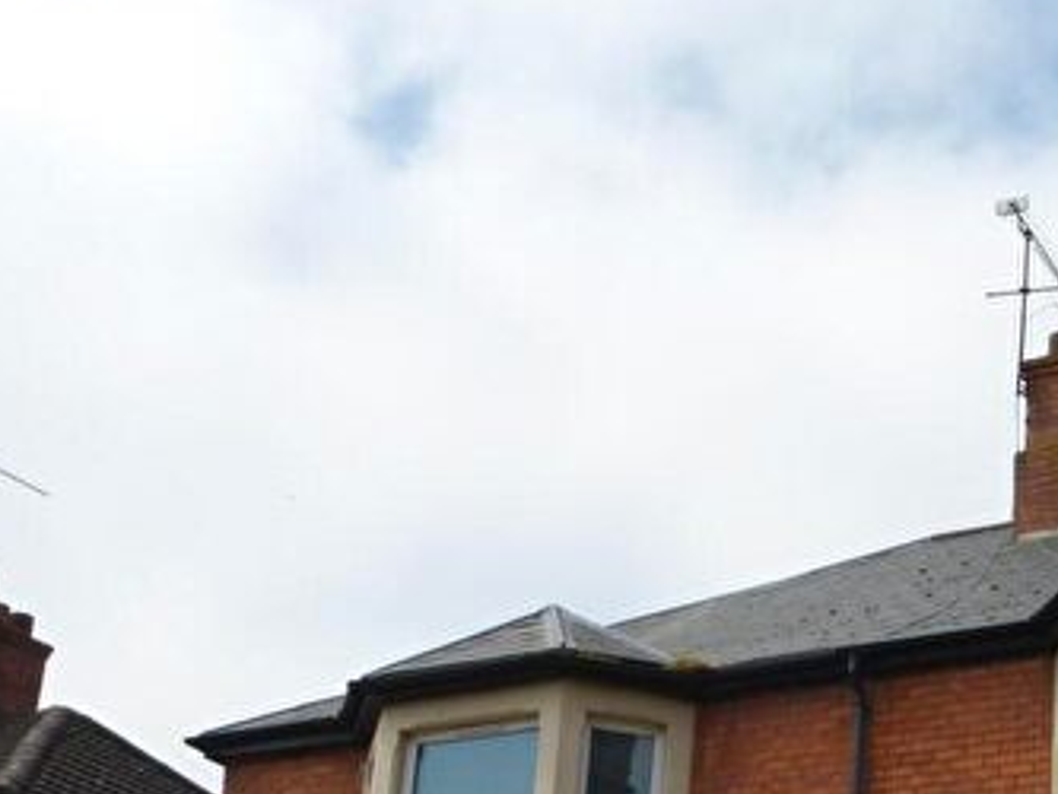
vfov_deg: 17.6
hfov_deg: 23.1
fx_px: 2507
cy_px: 796
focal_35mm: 82
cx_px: 975
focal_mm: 6.9
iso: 100
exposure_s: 1/1000
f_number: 3.9
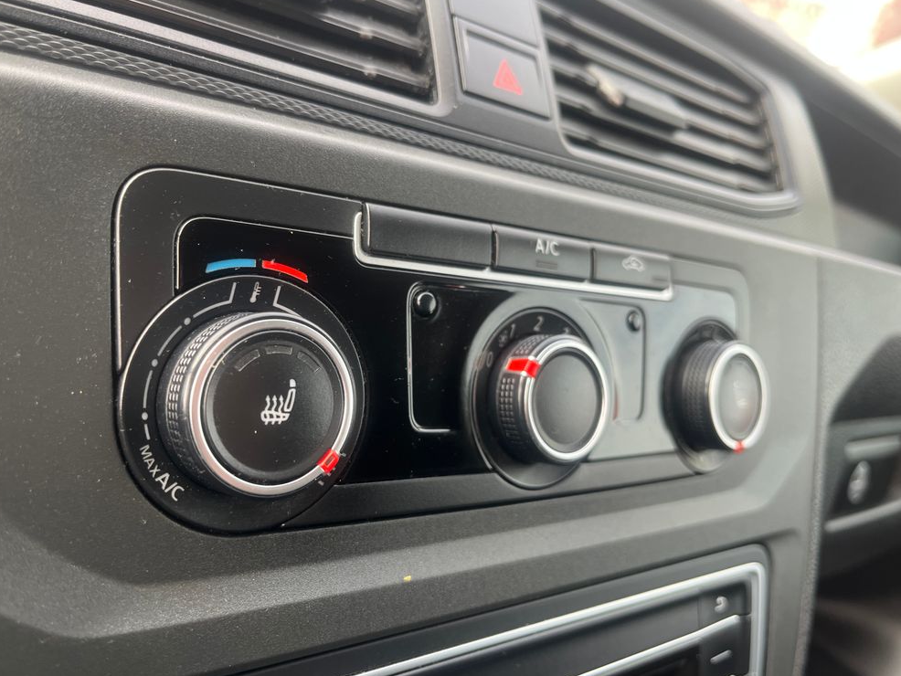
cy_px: 329
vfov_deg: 51.4
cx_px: 440
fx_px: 703
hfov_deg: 65.3
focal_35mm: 27
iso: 50
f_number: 1.6
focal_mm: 5.1
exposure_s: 1/122
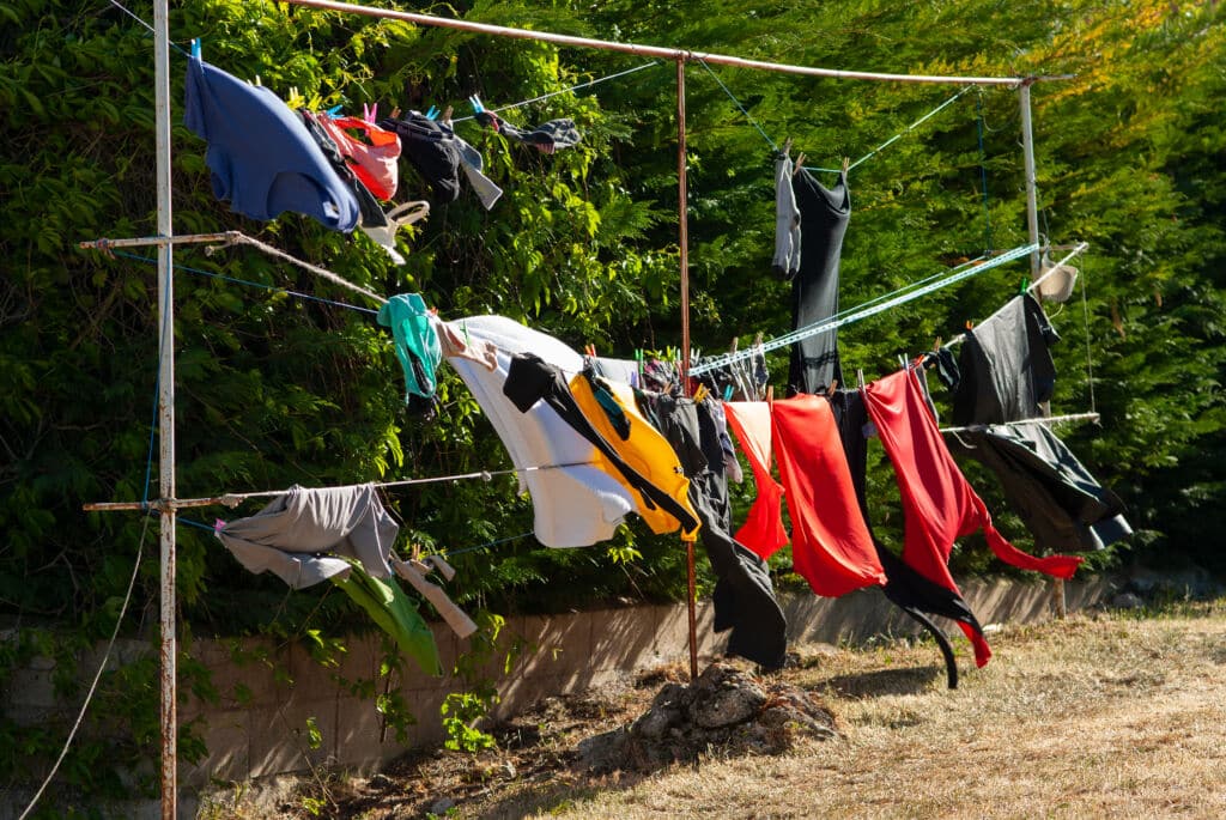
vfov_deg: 10.8
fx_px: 4346
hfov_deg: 16.1
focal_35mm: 128
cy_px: 410
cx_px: 613
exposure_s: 1/250
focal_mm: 85
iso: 100
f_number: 5.6
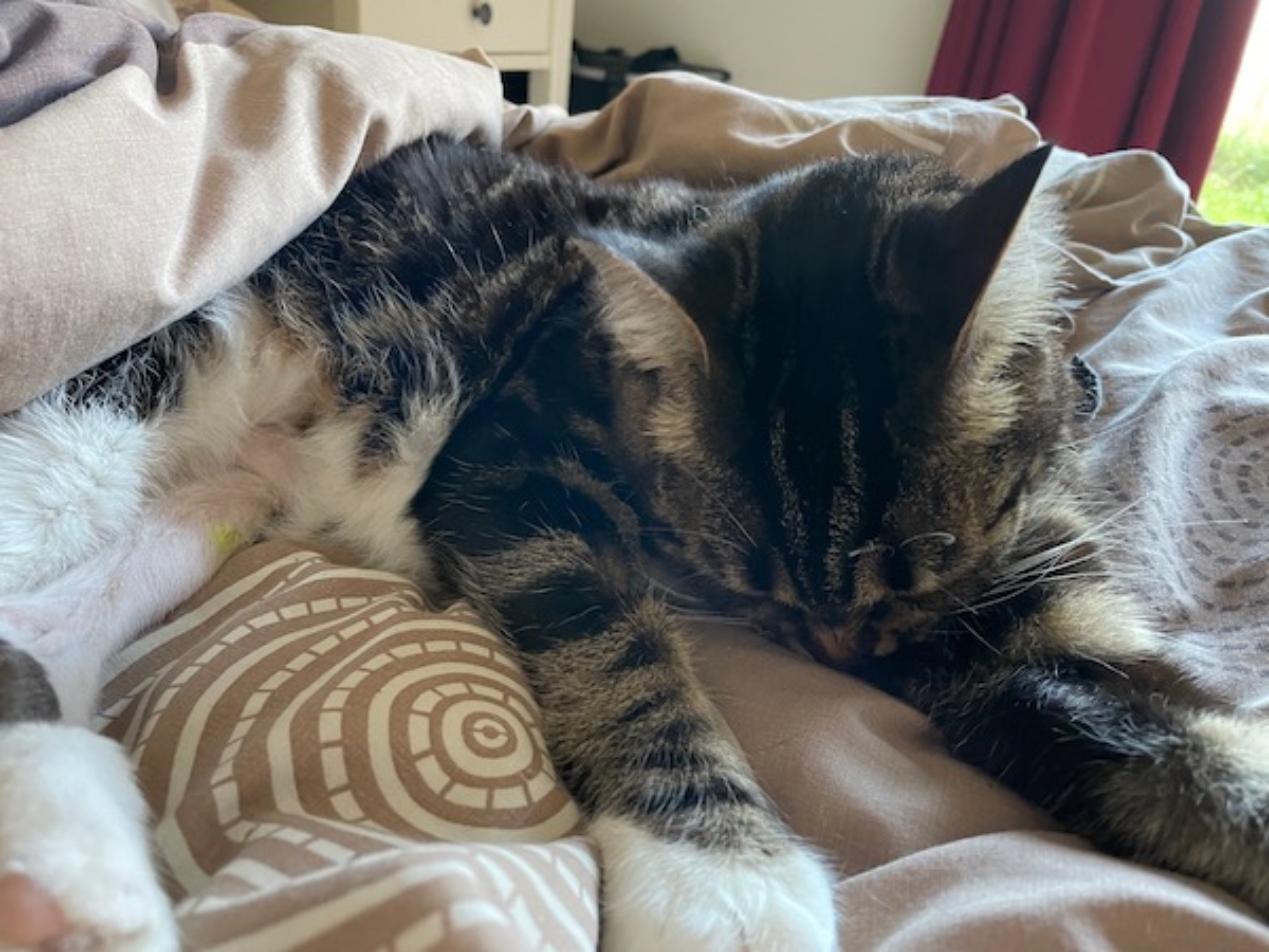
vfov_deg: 53.1
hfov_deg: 67.3
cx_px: 634
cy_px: 476
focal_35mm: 26
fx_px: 953
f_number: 1.6
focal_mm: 4.2
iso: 500
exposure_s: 1/41
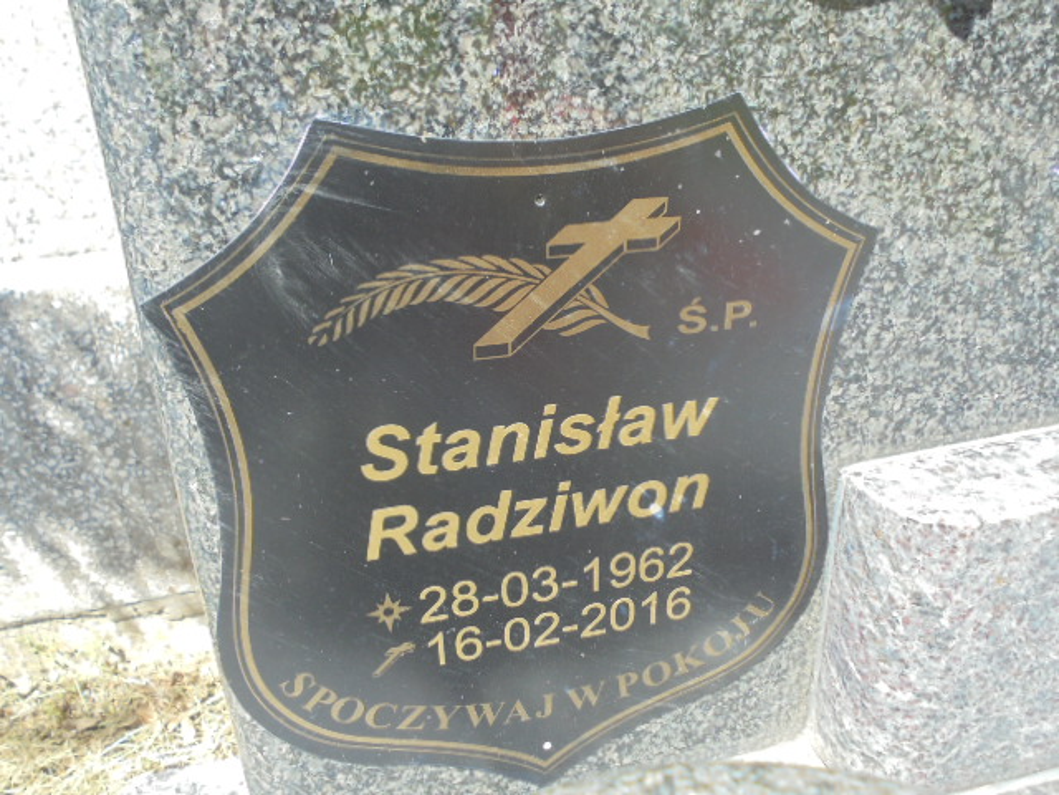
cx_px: 530
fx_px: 1040
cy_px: 398
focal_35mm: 34
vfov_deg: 41.8
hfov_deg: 54.0
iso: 100
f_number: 4
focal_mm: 6.1
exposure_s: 1/200
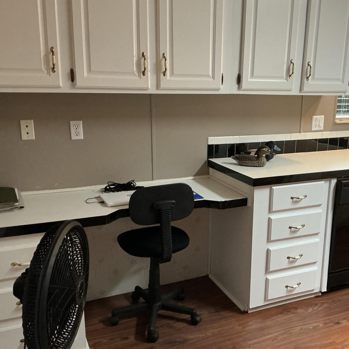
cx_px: 207
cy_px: 177
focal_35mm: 35
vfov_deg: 47.2
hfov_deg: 47.0
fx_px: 399
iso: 200
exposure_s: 1/40
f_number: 1.8
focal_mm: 3
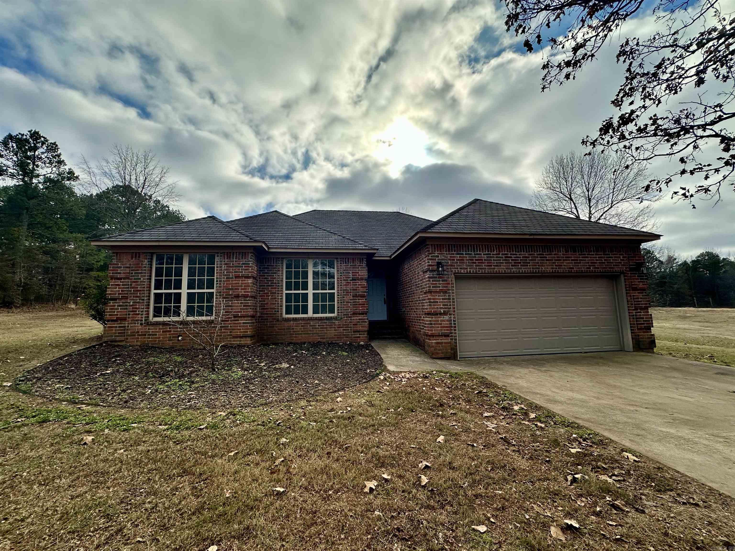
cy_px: 276
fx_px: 297
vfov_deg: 85.7
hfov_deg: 102.1
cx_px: 368
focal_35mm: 14
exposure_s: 1/2257
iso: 50
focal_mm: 2.22
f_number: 2.2
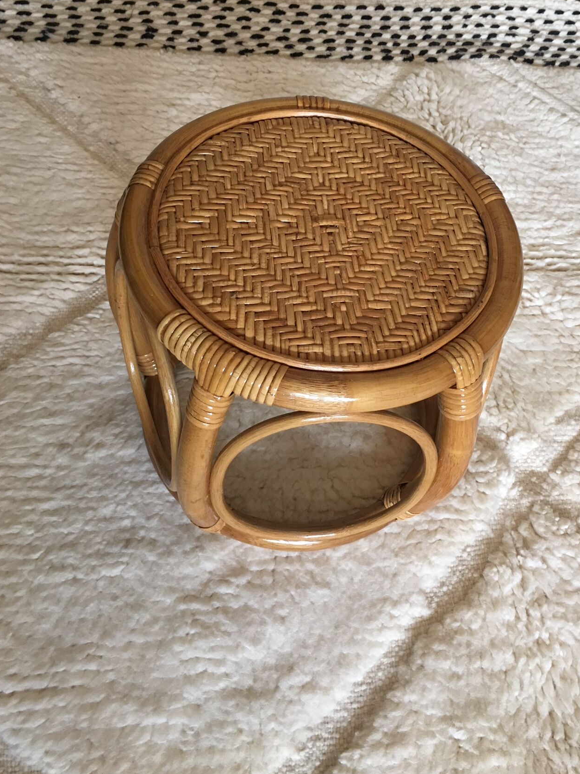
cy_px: 353
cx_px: 325
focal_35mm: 35
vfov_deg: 52.6
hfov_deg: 40.6
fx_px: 782
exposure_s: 1/33
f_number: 2.2
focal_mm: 4.15
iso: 160
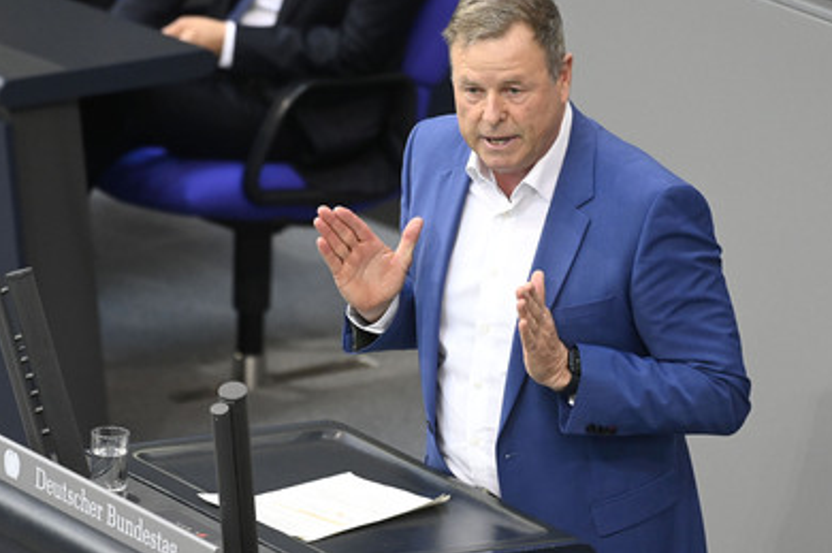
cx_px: 473
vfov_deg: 3.4
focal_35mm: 405
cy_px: 280
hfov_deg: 5.1
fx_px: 9348
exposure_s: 1/400
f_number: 5.6
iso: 10000
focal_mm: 350
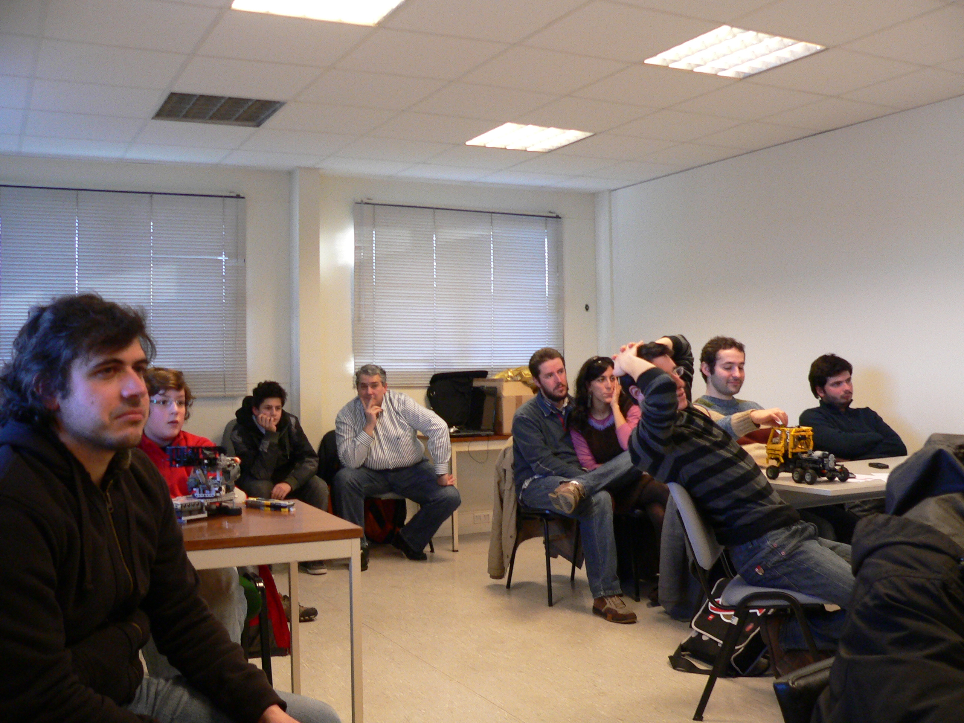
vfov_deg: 39.7
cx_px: 482
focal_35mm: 36
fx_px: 1003
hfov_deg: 51.4
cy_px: 362
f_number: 2.8
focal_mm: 6
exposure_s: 1/25
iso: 200
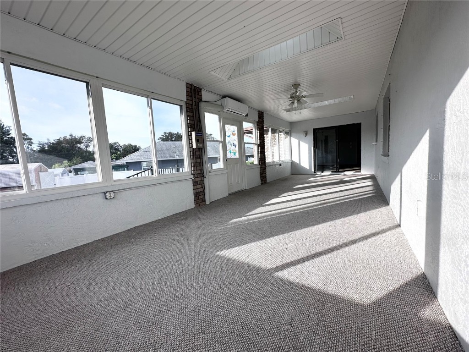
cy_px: 176
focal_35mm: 14
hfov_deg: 102.1
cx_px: 234
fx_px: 190
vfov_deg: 85.7
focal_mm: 2.22
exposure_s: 1/491
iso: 40
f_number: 2.2
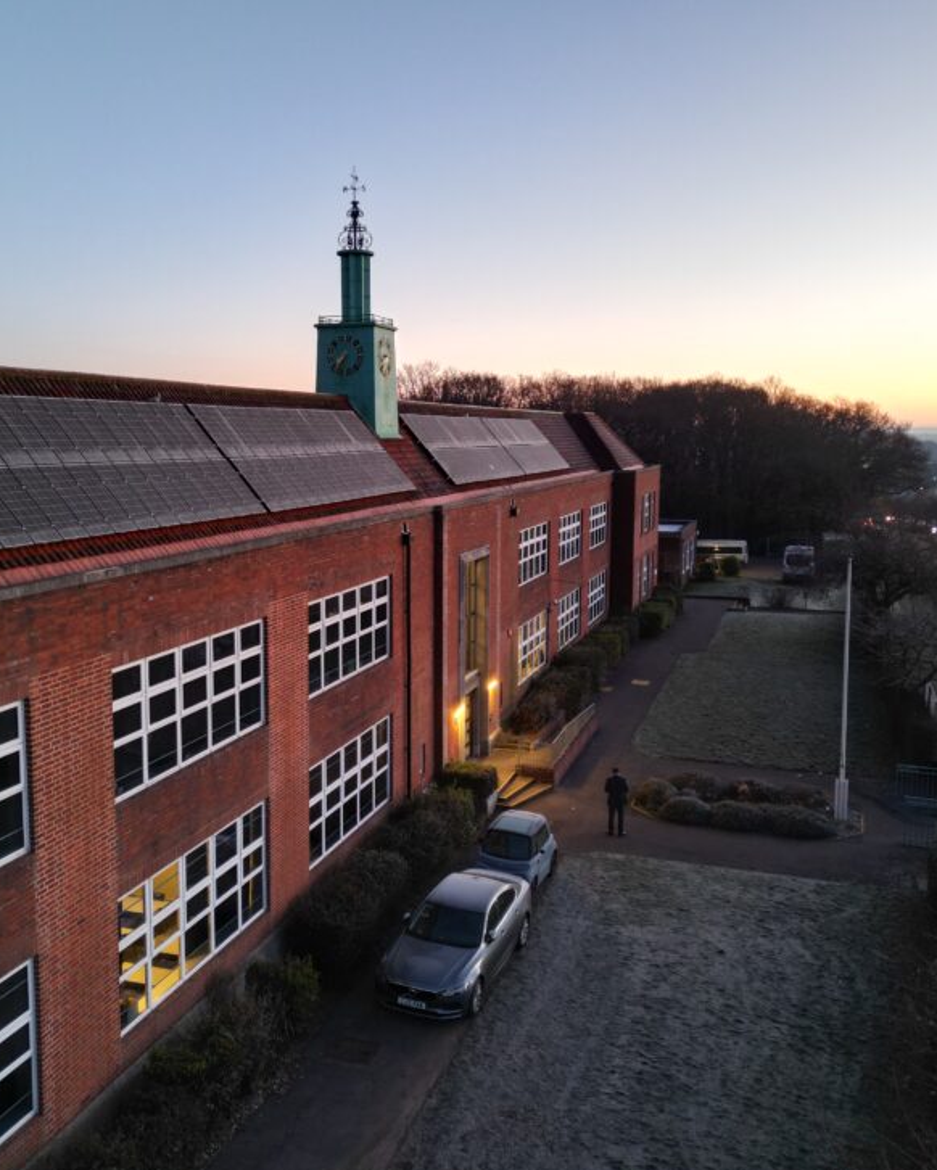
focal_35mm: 33
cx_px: 386
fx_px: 1143
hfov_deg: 44.4
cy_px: 576
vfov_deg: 54.2
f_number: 1.7
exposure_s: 1/15
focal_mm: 6.72
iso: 100
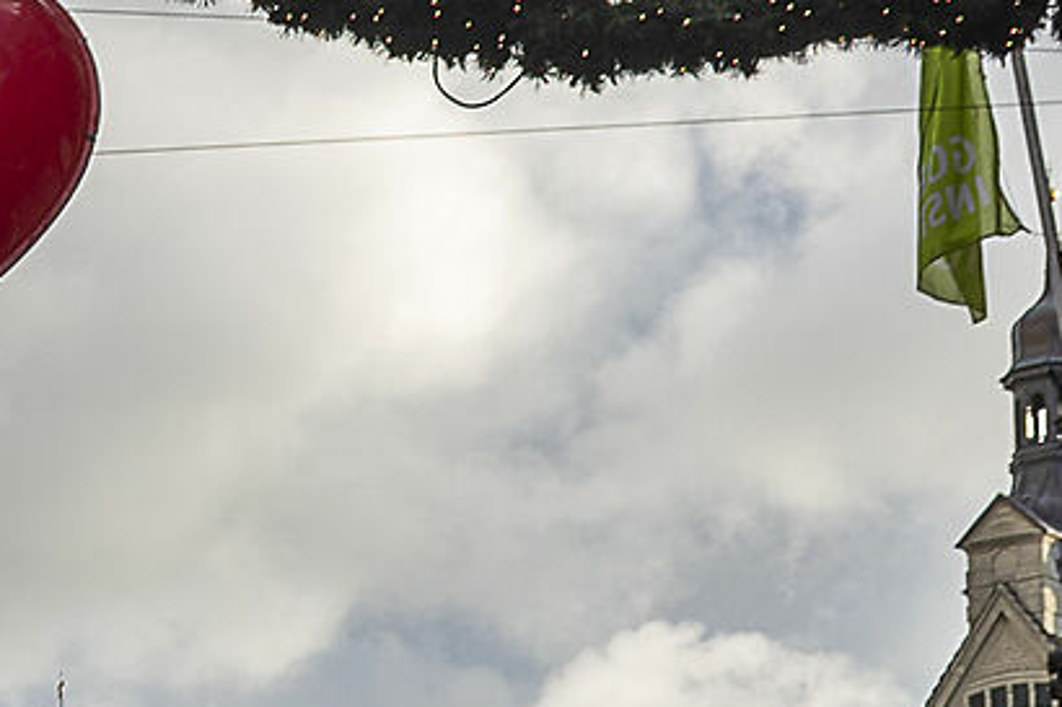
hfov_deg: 12.4
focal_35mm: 158
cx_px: -487
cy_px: 1160
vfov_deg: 8.4
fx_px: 4659
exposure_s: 1/160
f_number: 6.3
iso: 100
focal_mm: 18
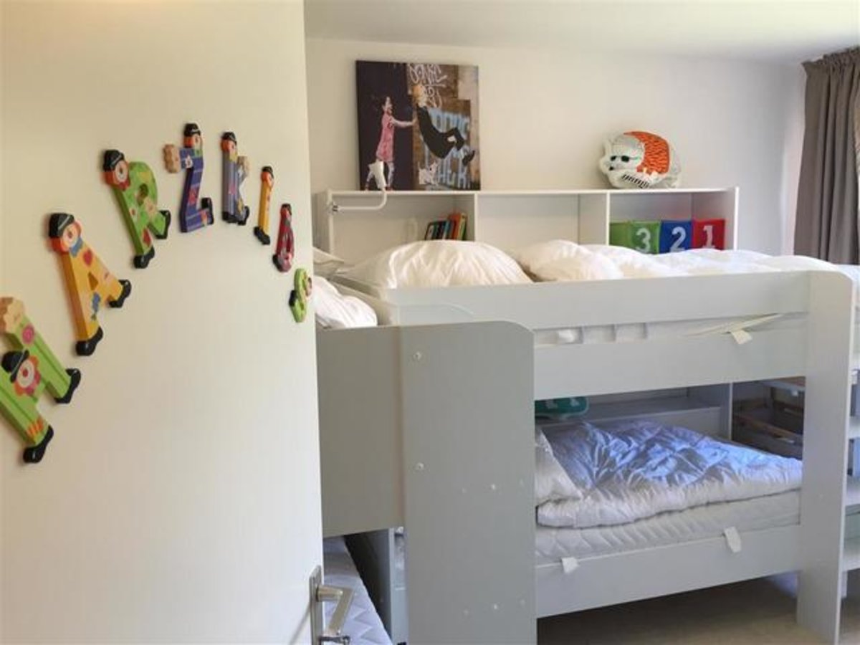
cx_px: 430
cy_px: 322
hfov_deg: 61.7
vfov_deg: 48.2
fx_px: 720
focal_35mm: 29
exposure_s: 1/30
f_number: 2.2
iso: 32
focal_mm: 4.15
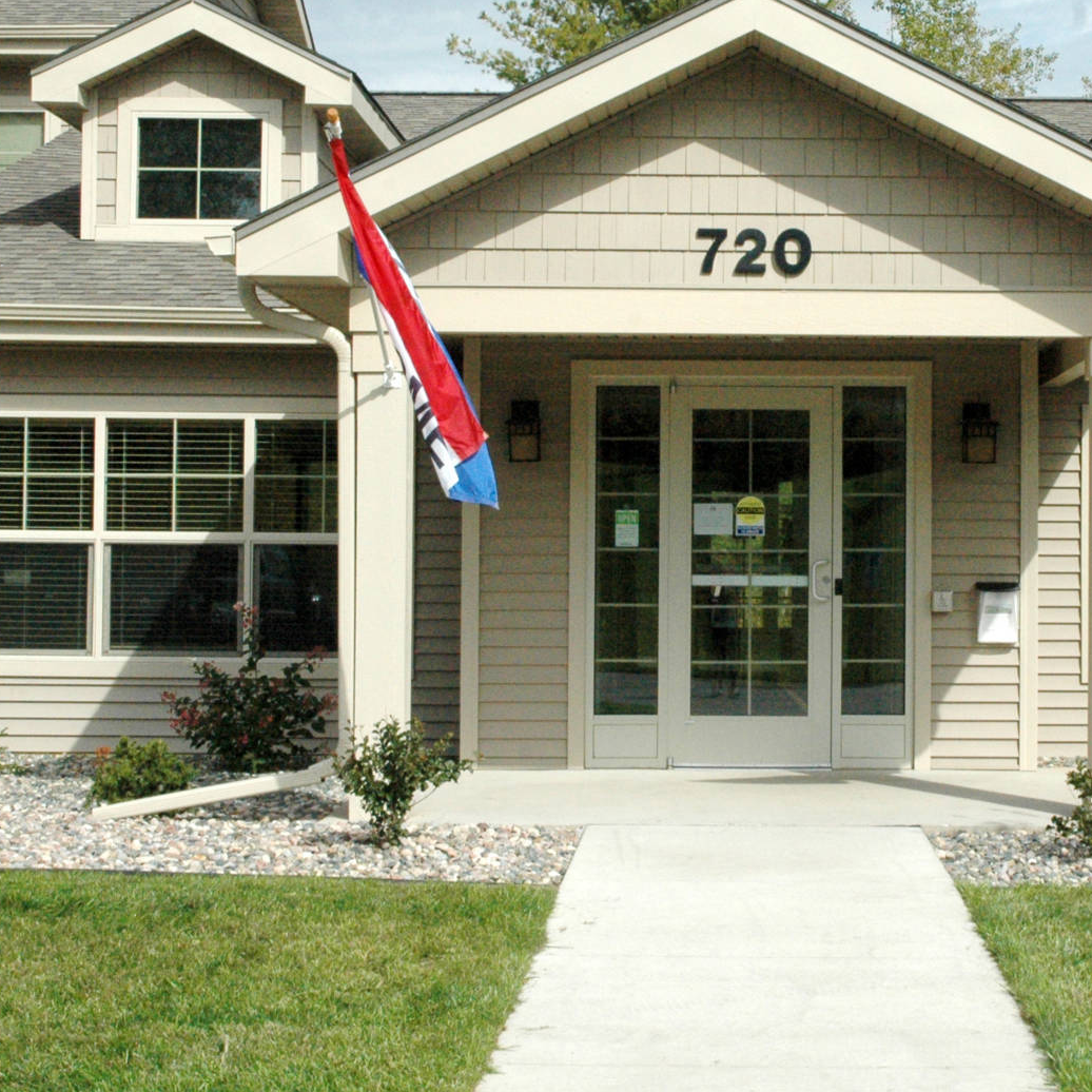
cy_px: 469
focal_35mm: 72
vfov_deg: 24.0
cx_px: 805
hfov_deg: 23.8
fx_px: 2566
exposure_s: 1/1000
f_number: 16
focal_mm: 27
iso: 1000
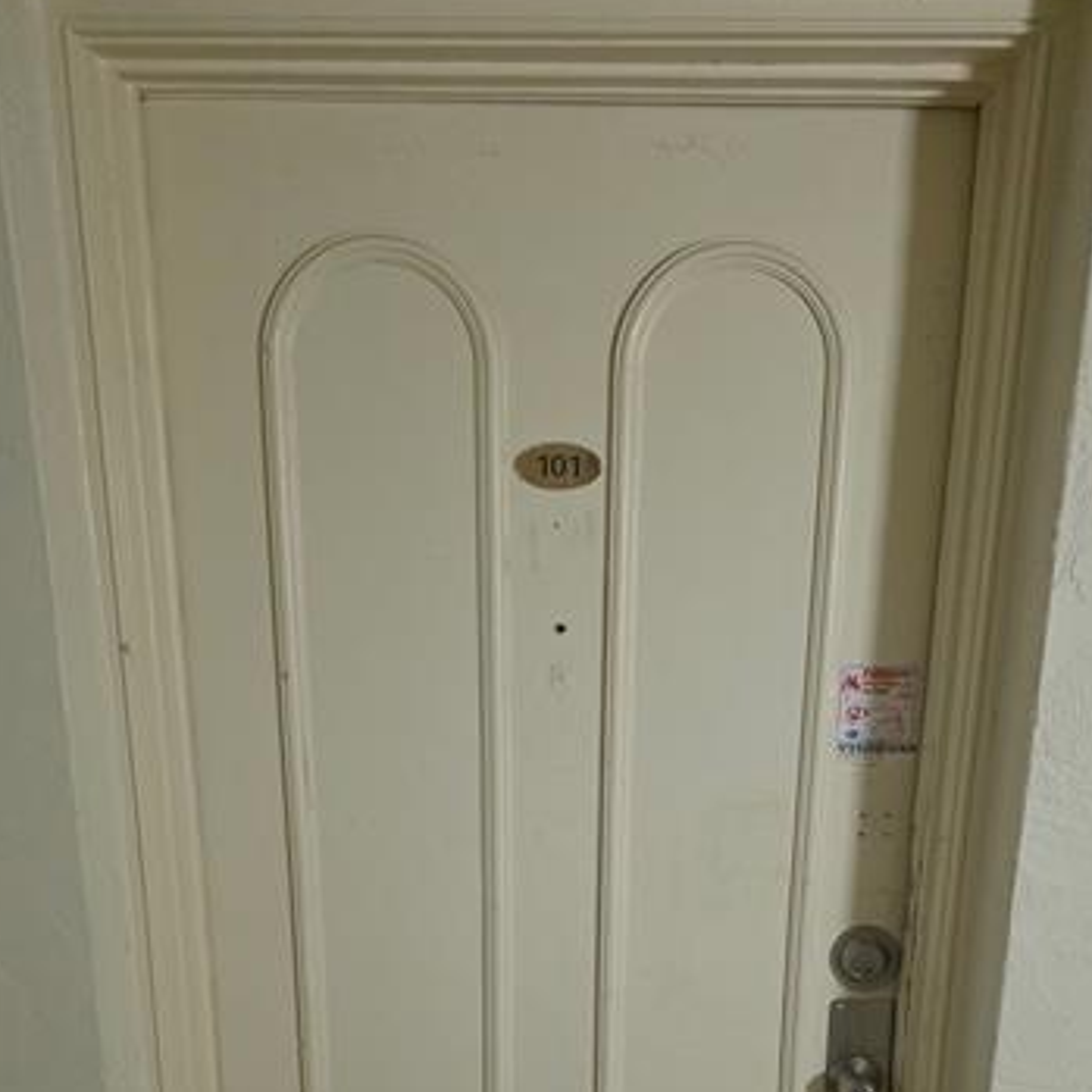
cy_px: 898
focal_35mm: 35
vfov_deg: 44.5
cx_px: 604
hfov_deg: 47.1
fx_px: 1249
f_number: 1.7
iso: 2000
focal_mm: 6.25
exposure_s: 1/120
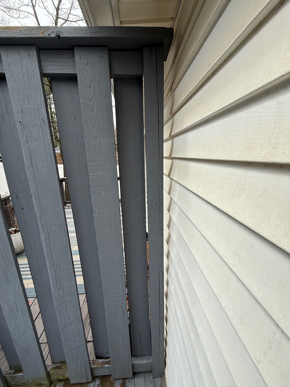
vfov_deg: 102.1
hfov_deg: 85.7
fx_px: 156
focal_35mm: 14
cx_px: 145
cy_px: 194
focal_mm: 2.22
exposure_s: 1/579
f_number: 2.2
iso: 50
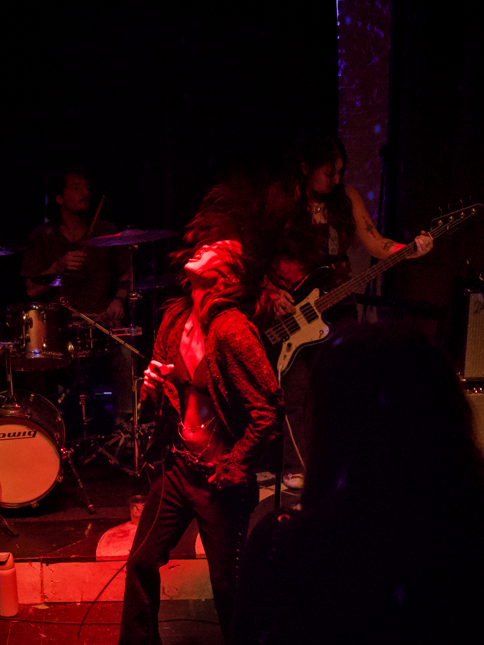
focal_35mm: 46
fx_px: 855
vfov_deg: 41.3
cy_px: 359
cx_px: 230
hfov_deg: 31.6
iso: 1600
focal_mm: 17
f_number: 2.8
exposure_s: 1/250
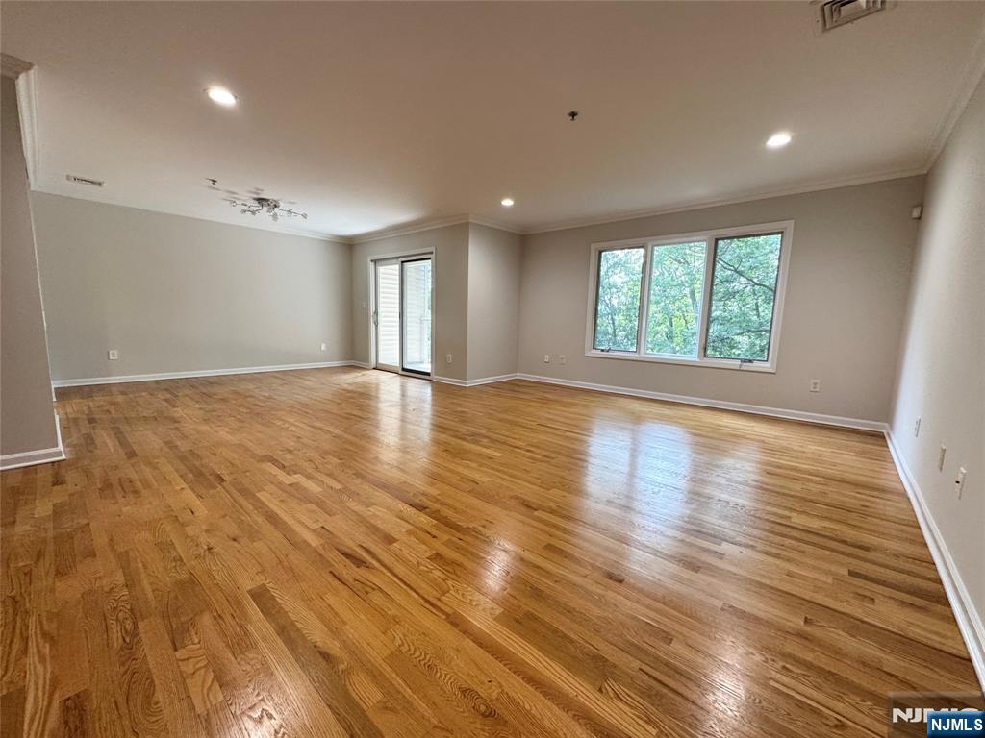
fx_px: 398
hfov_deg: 102.1
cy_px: 369
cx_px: 492
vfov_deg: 85.7
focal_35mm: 14
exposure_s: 1/120
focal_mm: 2.22
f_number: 2.2
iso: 200
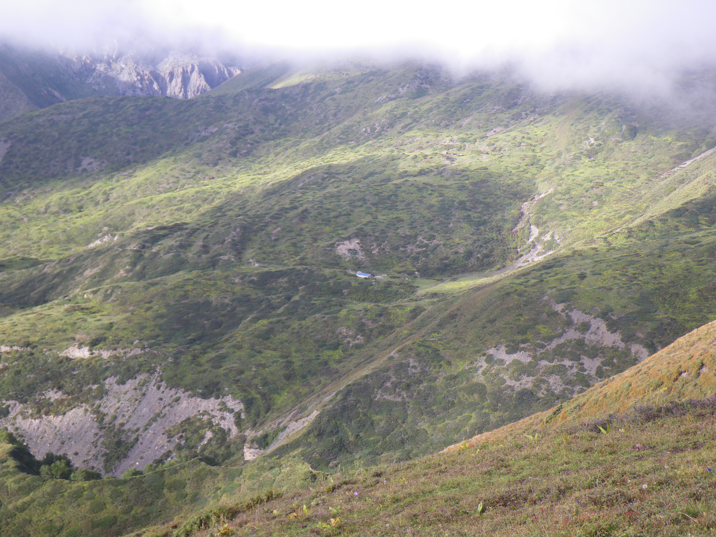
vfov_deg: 28.6
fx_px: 1055
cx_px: 358
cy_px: 268
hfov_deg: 37.5
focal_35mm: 51
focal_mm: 9.1
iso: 50
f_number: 4.4
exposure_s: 1/80
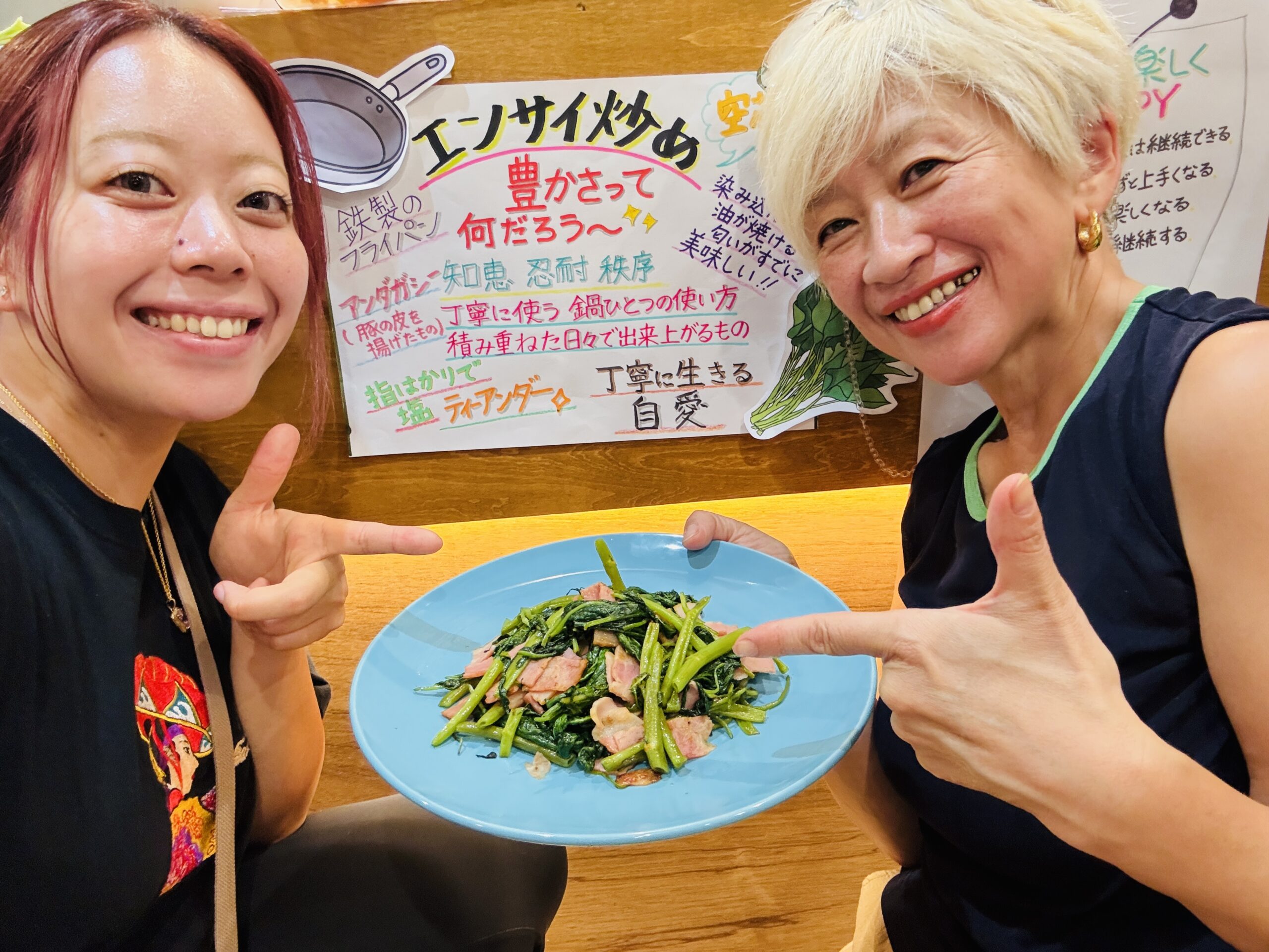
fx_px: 843
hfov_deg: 73.9
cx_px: 634
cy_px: 476
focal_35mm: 23
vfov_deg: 58.9
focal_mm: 2.69
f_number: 1.9
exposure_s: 1/50
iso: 320
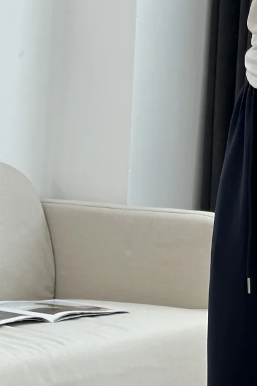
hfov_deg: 11.6
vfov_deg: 17.3
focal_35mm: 116
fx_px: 1243
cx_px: 307
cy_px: 382
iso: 64
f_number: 1.78
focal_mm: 6.86
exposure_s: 1/100
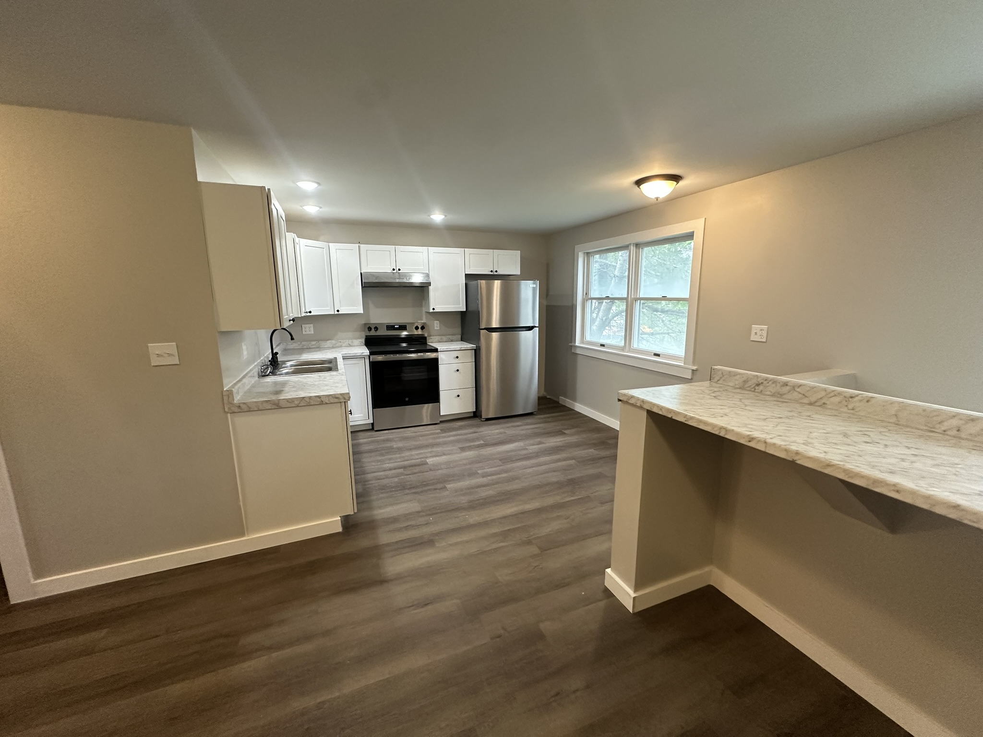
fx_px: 398
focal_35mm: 14
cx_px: 492
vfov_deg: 85.7
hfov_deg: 102.1
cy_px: 368
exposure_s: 1/120
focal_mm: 2.22
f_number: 2.2
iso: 250
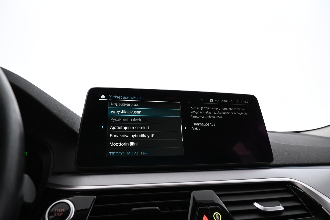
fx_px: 220
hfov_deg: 73.7
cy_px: 110
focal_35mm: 24
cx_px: 165
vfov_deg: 53.1
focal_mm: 16
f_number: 4.5
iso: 4000
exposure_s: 1/50
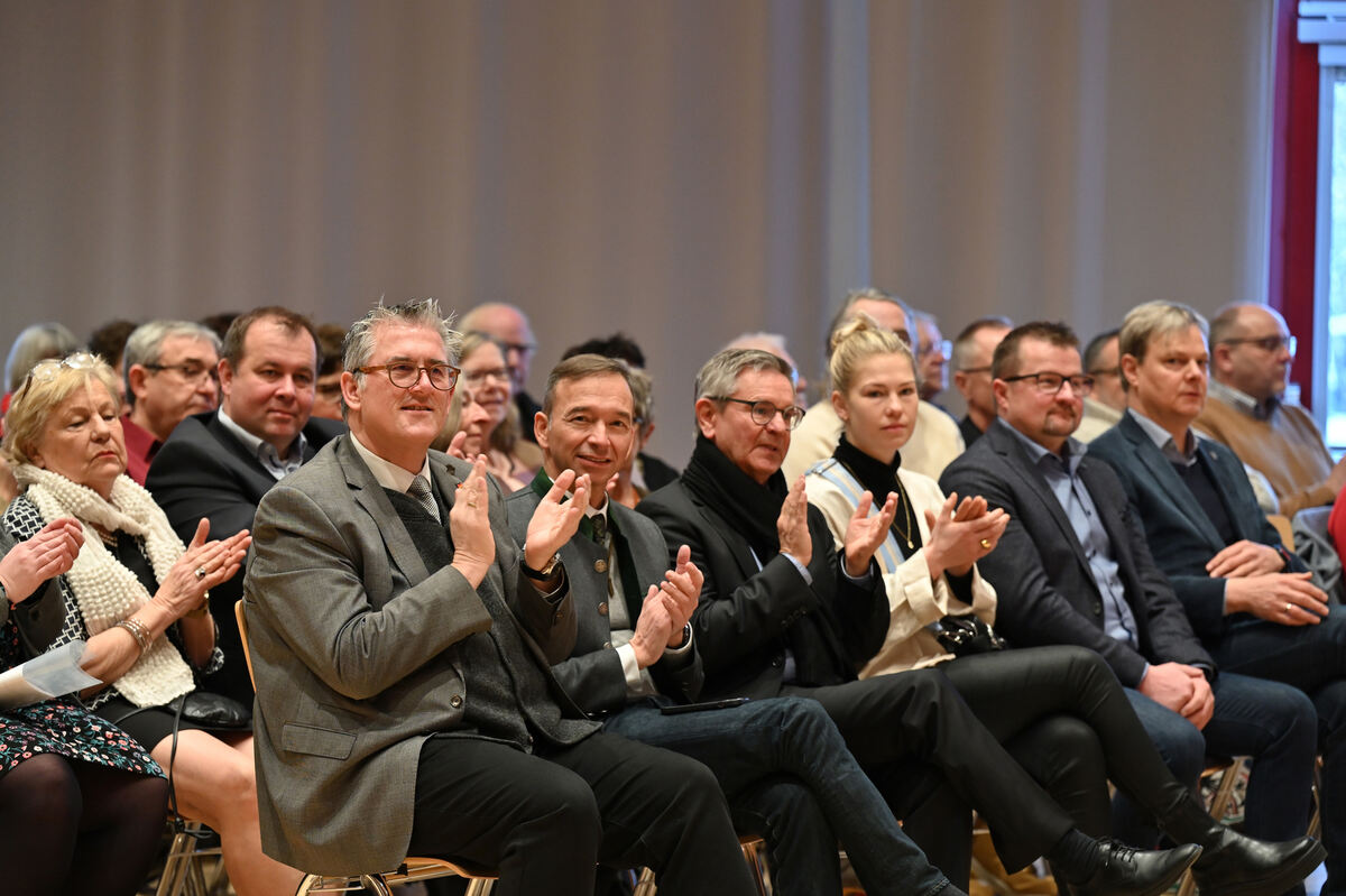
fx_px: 4858
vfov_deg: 10.5
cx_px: 673
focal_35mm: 130
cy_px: 448
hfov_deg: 15.8
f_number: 3.5
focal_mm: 130
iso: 1600
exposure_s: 1/250
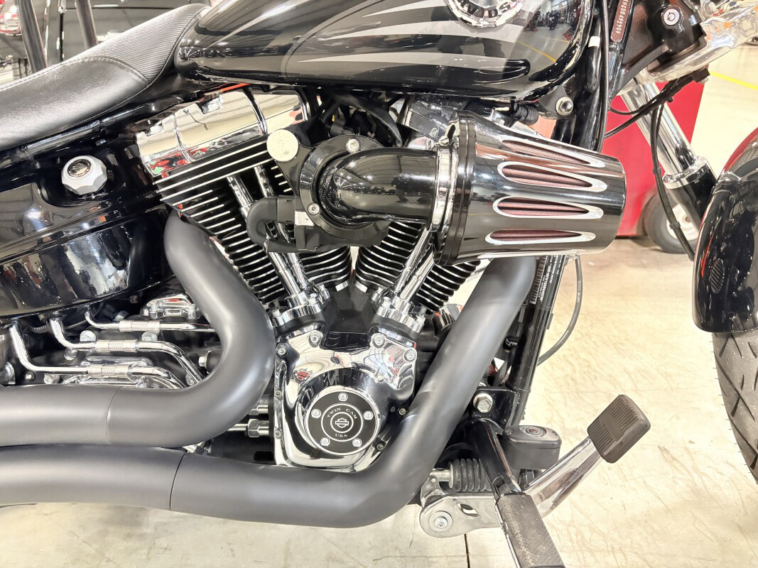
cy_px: 284
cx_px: 379
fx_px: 569
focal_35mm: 26
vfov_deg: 53.1
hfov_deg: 67.3
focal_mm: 5.96
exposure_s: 1/49
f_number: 1.6
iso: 500
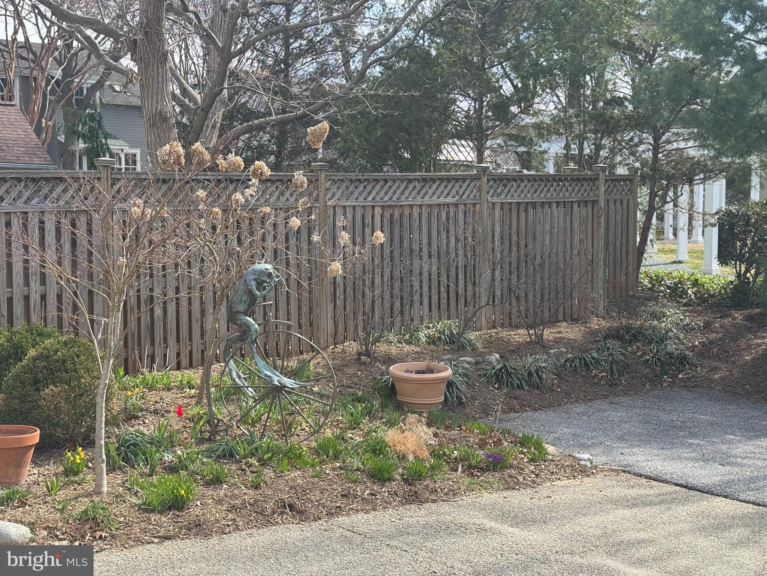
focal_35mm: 48
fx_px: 1064
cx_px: 384
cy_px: 288
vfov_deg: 30.3
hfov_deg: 39.7
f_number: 1.78
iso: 64
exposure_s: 1/1238
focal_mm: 6.76
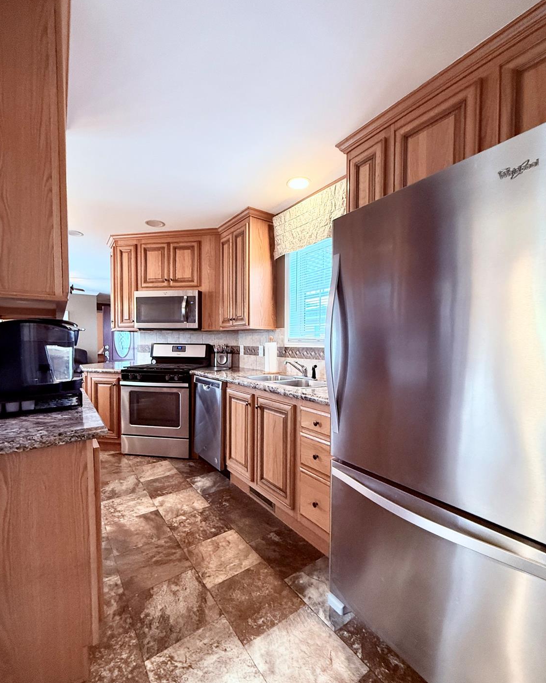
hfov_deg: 84.0
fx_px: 303
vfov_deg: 96.8
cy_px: 354
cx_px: 271
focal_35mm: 15
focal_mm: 2.22
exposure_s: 1/60
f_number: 2.2
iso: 400
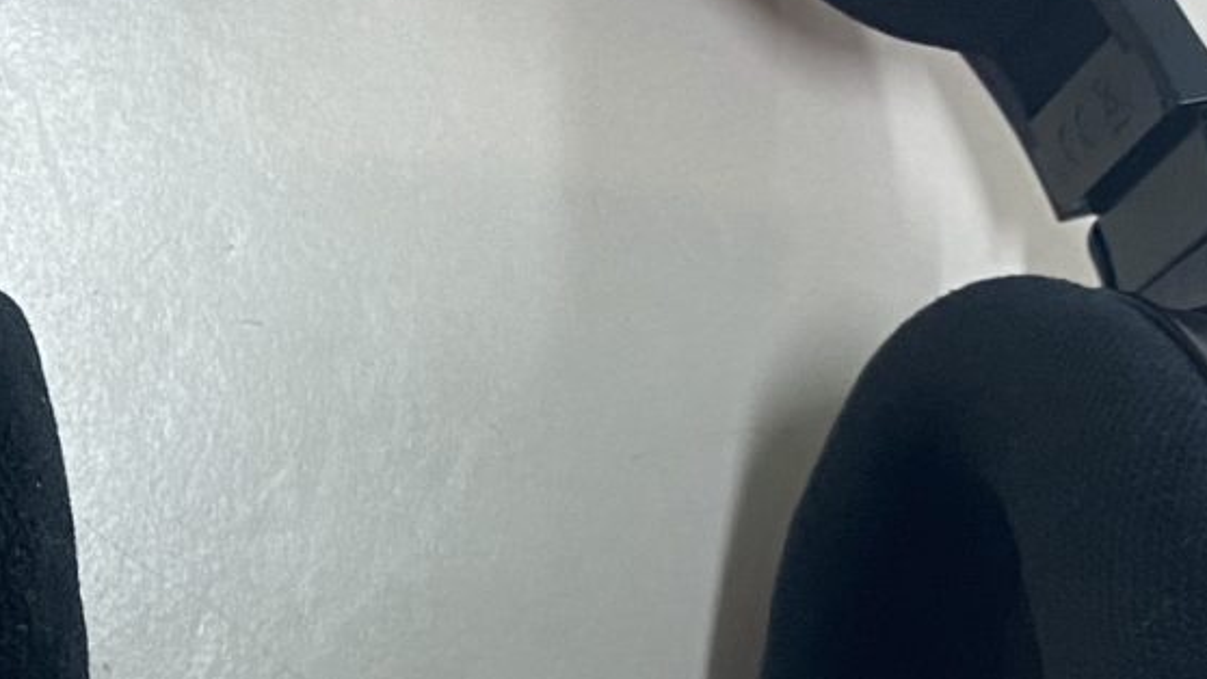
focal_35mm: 104
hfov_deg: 19.0
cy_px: 417
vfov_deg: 11.6
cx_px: -370
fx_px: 3329
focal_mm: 4.25
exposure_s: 1/60
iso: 80
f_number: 1.8
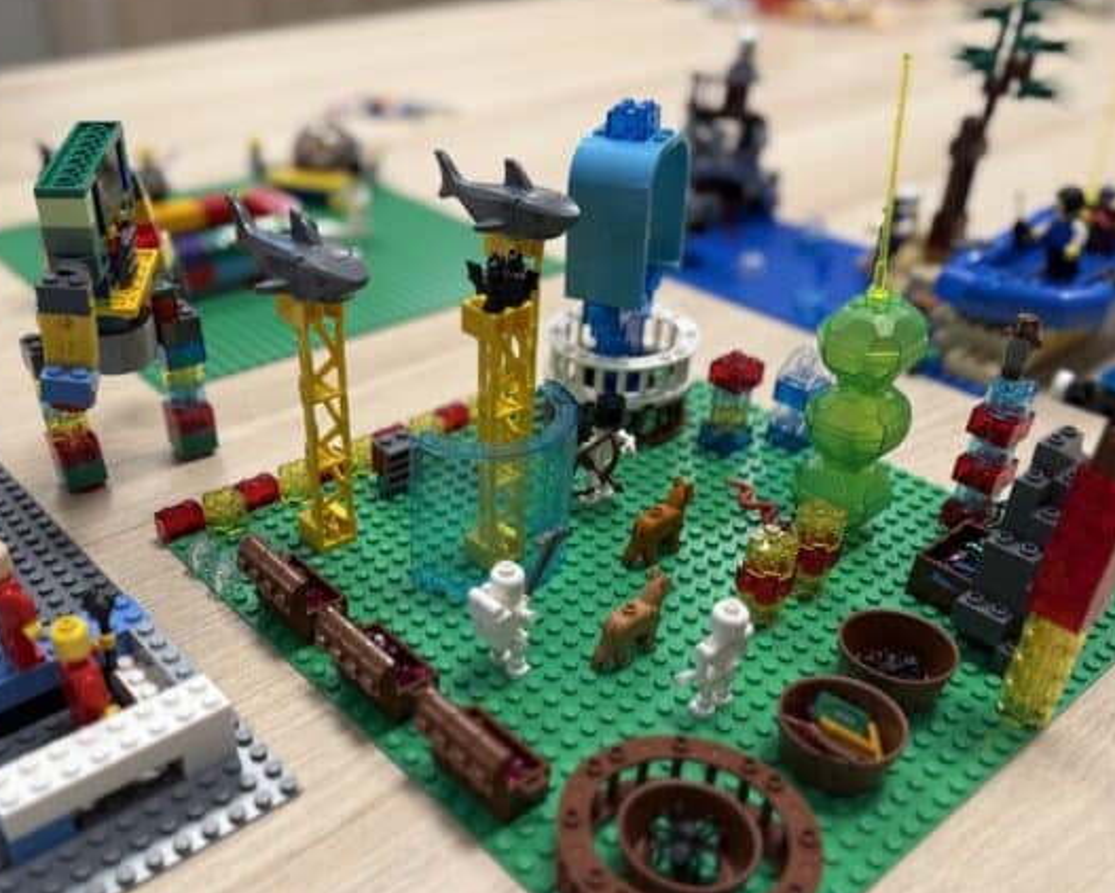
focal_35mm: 32
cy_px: 540
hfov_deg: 55.3
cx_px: 459
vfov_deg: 45.5
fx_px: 1056
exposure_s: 1/100
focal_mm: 6.76
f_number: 1.78
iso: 125
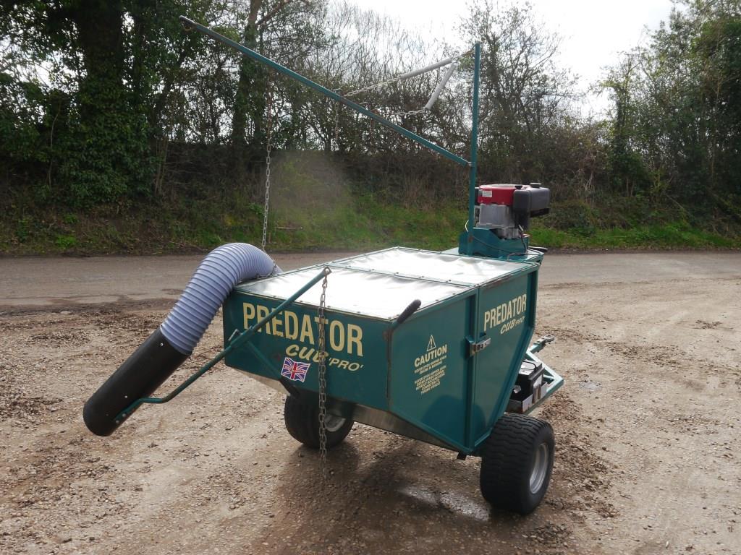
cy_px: 278
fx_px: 685
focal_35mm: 32
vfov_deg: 44.2
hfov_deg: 56.8
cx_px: 370
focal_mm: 16
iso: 160
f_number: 6.3
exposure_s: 1/250
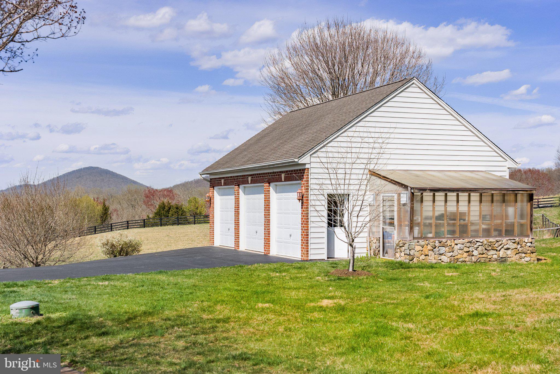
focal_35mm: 47
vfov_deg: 28.7
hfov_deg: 41.9
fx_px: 731
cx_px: 280
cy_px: 187
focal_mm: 47
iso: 640
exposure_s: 1/5000
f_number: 5.6
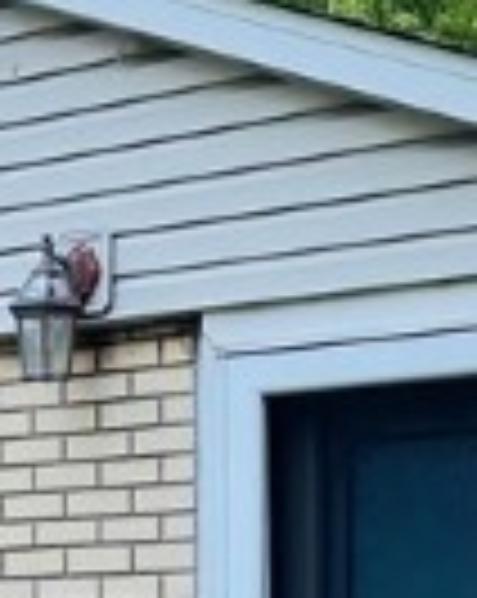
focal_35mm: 147
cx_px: 54
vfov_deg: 12.5
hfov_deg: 10.4
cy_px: 913
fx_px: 2600
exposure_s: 1/106
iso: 125
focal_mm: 5.1
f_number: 1.6
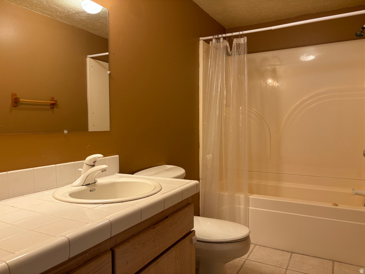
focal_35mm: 26
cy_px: 137
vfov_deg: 53.1
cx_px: 182
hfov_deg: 67.3
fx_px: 274
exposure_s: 1/60
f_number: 1.6
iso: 80
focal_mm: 5.96
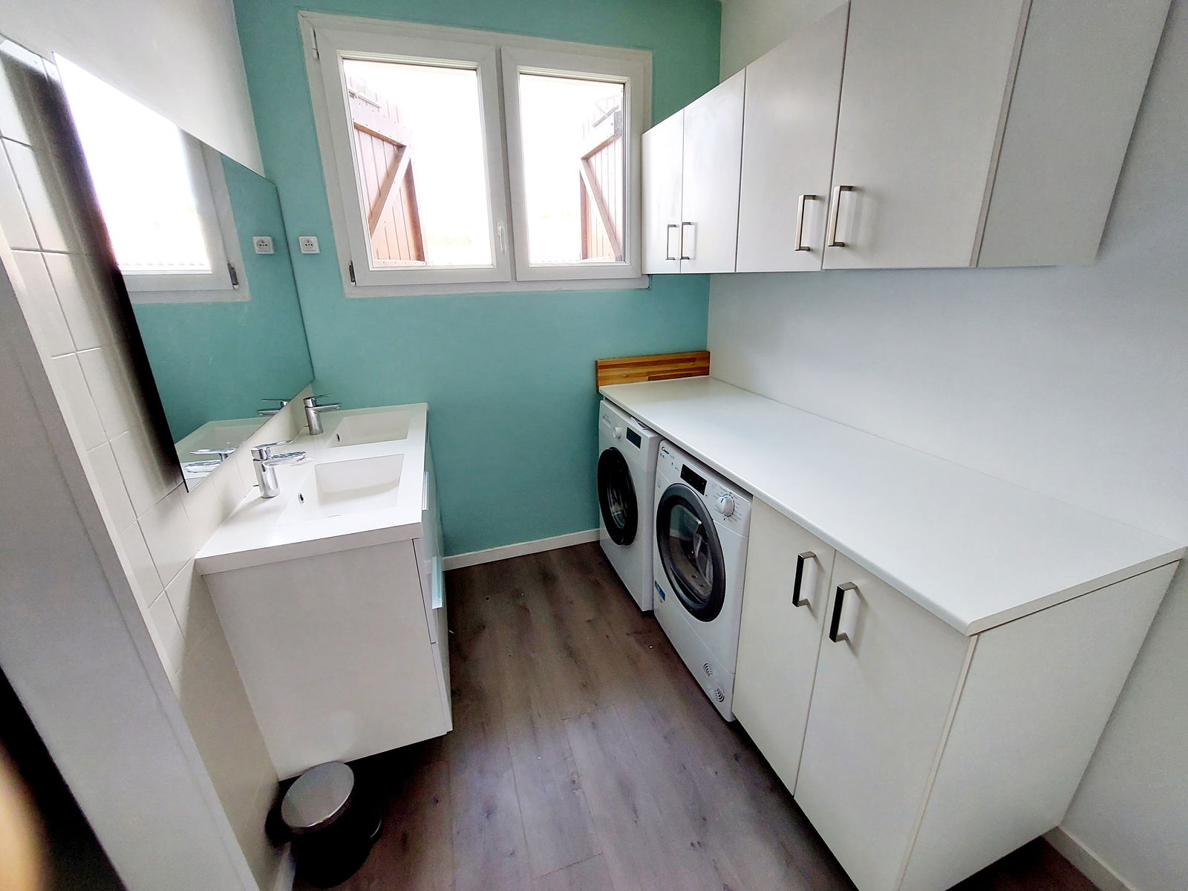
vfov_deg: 89.9
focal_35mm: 13
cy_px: 446
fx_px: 446
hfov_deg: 106.2
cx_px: 594
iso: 100
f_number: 2.2
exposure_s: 1/100
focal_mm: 1.74
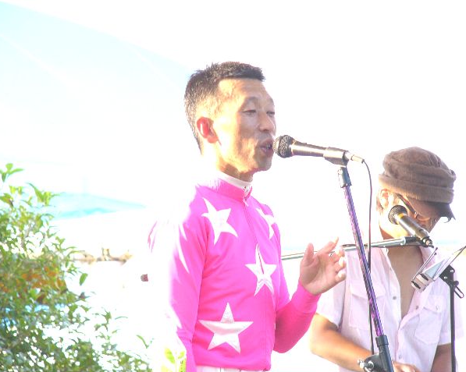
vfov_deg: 5.8
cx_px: 229
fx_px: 3681
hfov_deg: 7.2
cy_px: 186
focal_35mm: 267
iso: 50
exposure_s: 1/60
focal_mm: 42.4
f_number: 4
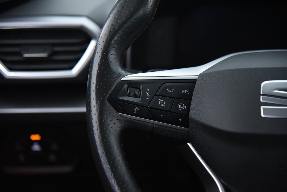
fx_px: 782
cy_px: 96
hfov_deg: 20.8
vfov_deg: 14.0
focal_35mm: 98
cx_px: 144
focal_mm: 98
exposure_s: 1/25
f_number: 4
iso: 4000
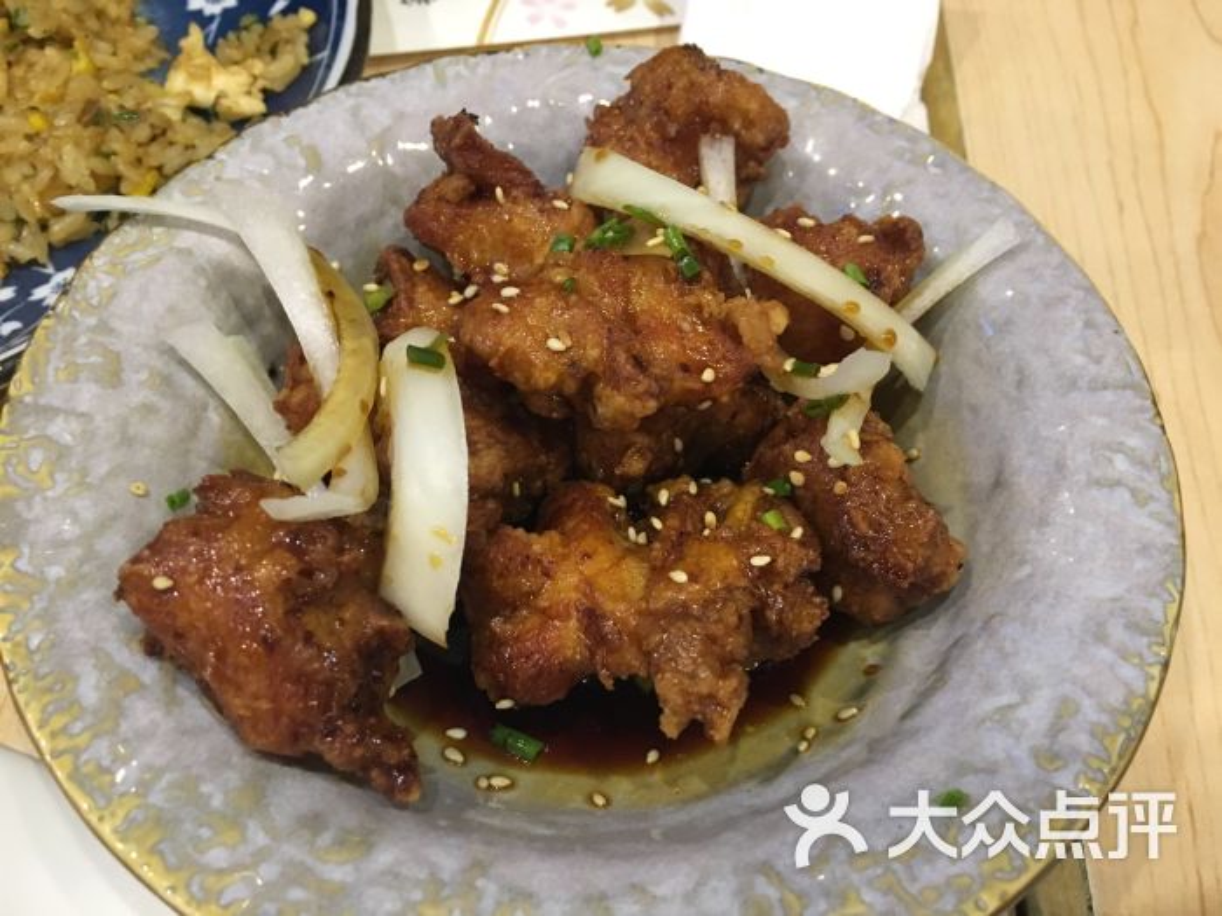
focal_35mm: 29
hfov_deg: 61.7
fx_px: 1024
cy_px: 458
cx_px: 611
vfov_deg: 48.2
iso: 200
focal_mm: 4.15
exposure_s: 1/20
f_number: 2.2
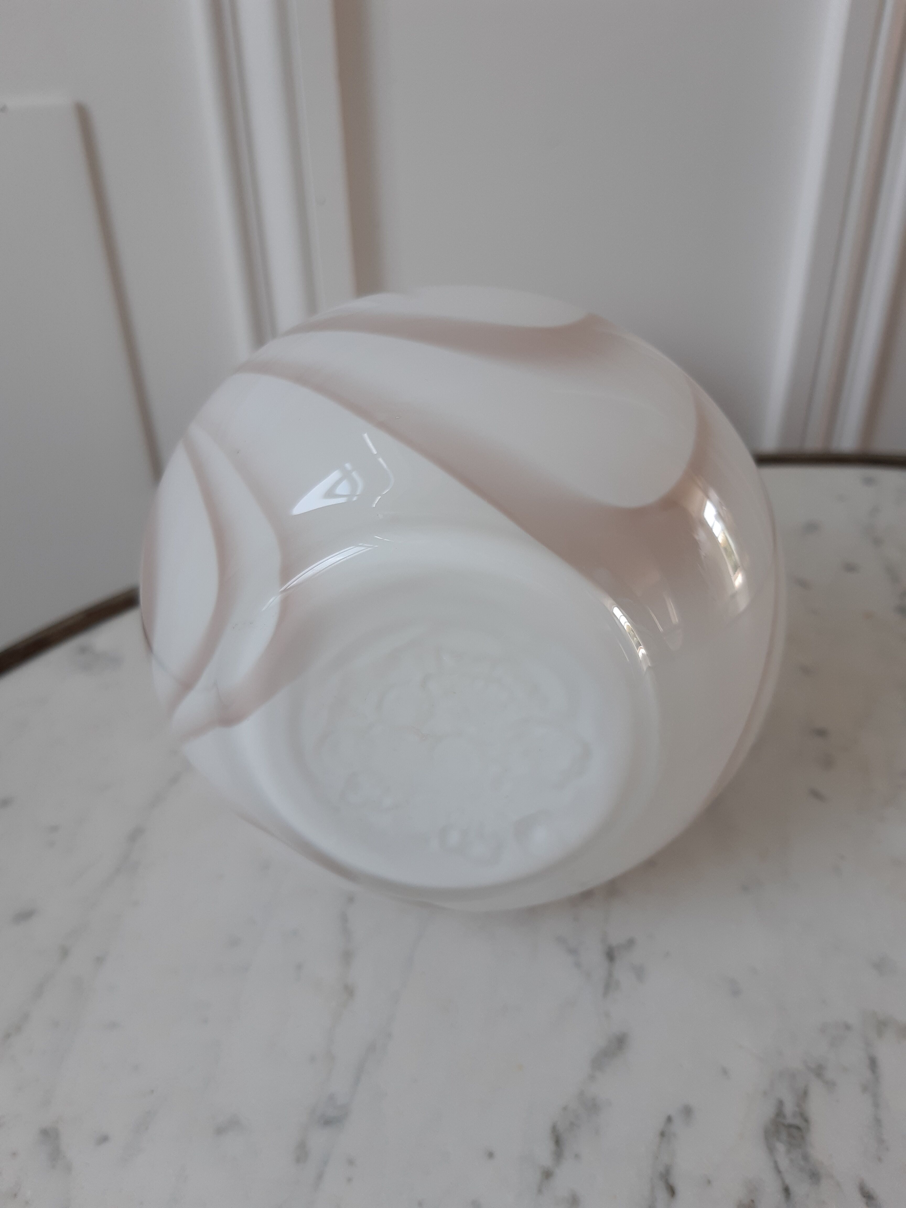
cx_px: 453
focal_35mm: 26
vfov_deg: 67.3
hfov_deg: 53.1
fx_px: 907
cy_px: 604
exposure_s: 1/100
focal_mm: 3.92
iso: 50
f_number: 1.7
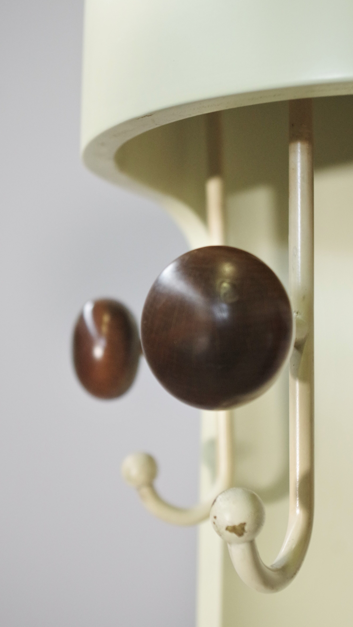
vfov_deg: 39.9
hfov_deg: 23.0
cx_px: 193
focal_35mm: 52
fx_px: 865
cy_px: 314
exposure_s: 1/60
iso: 1600
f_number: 4
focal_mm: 32.5
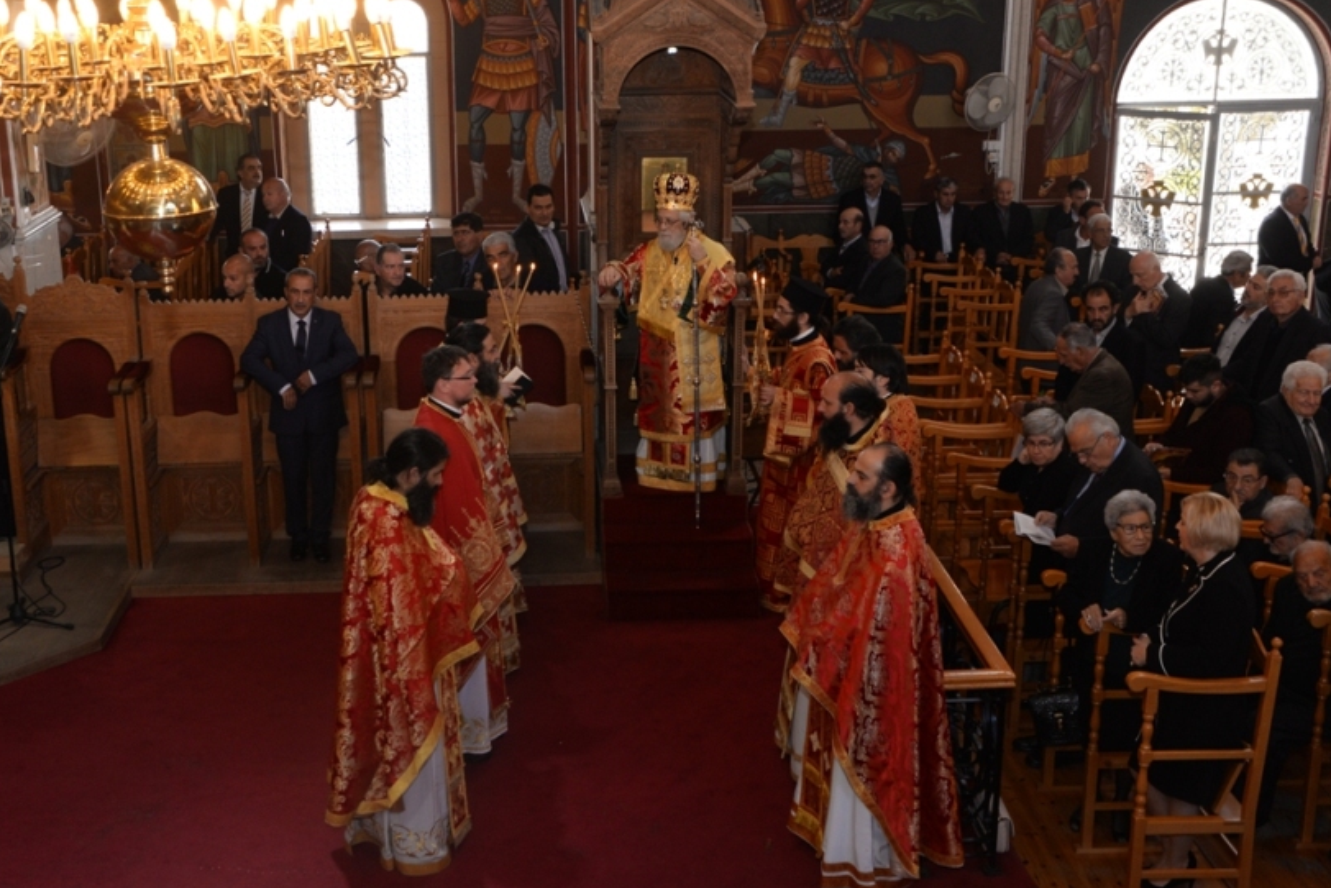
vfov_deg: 29.8
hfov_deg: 43.5
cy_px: 383
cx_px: 599
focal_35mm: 45
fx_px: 1664
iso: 1000
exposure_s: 1/60
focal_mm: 38
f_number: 5.6
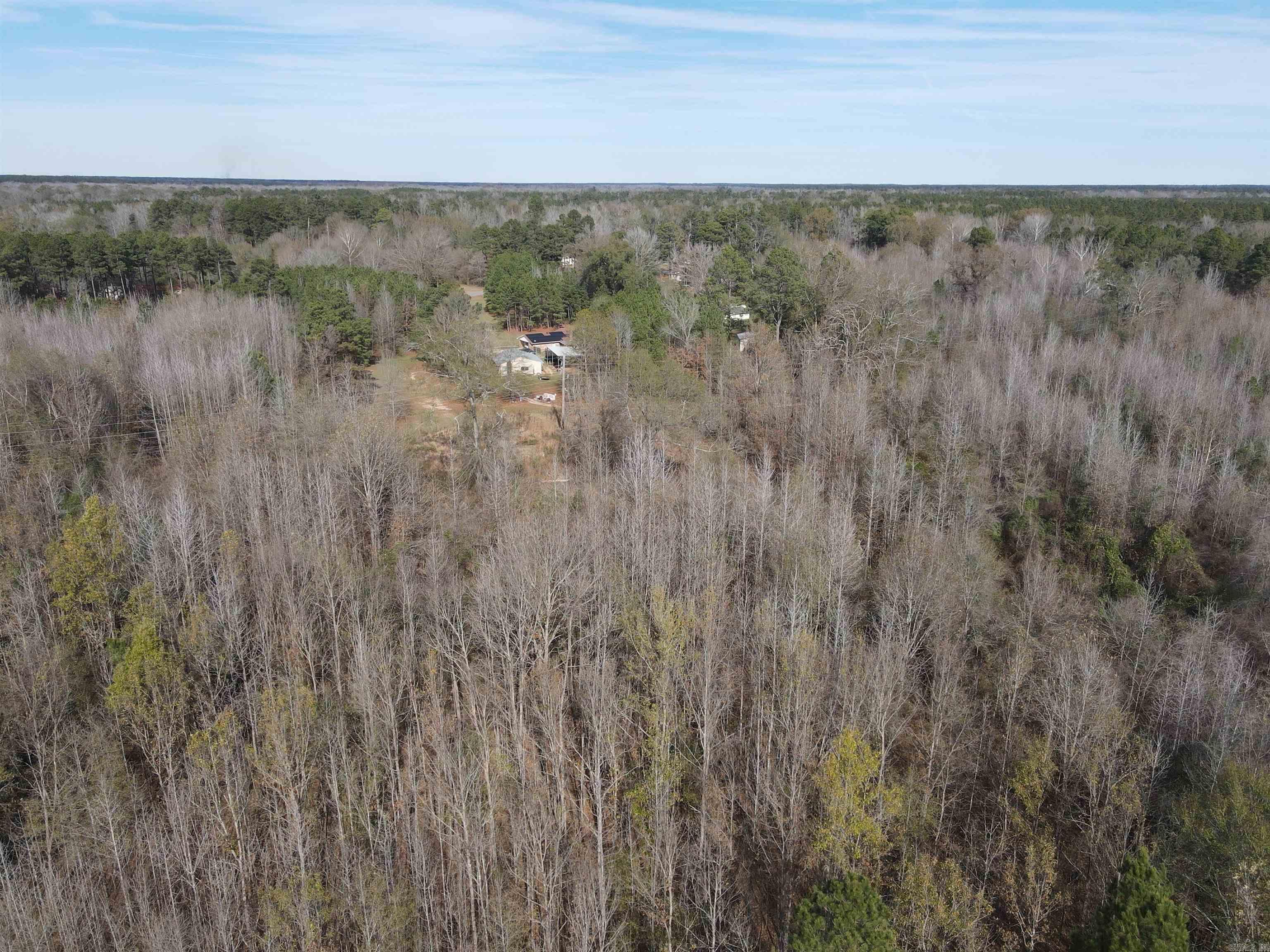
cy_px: 476
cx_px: 635
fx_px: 881
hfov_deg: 71.6
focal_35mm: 24
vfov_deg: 56.8
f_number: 2.8
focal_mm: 4.5
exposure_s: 1/500
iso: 100
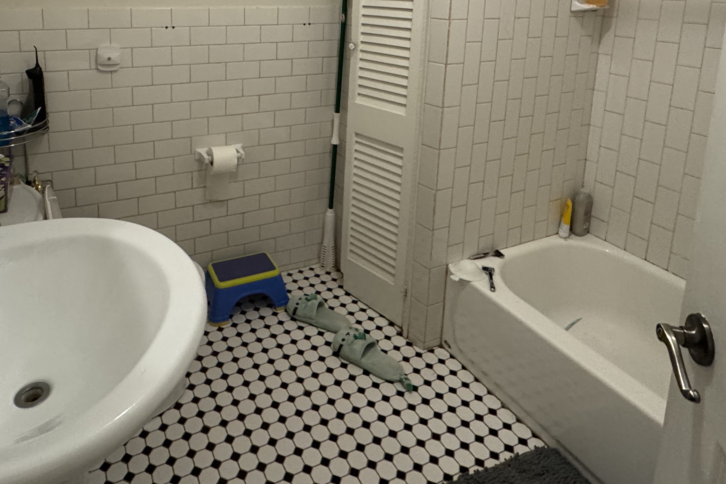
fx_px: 504
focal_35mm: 25
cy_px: 61
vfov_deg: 46.9
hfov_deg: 70.5
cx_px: 280
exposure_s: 1/60
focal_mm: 2.22
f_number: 2.2
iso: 500
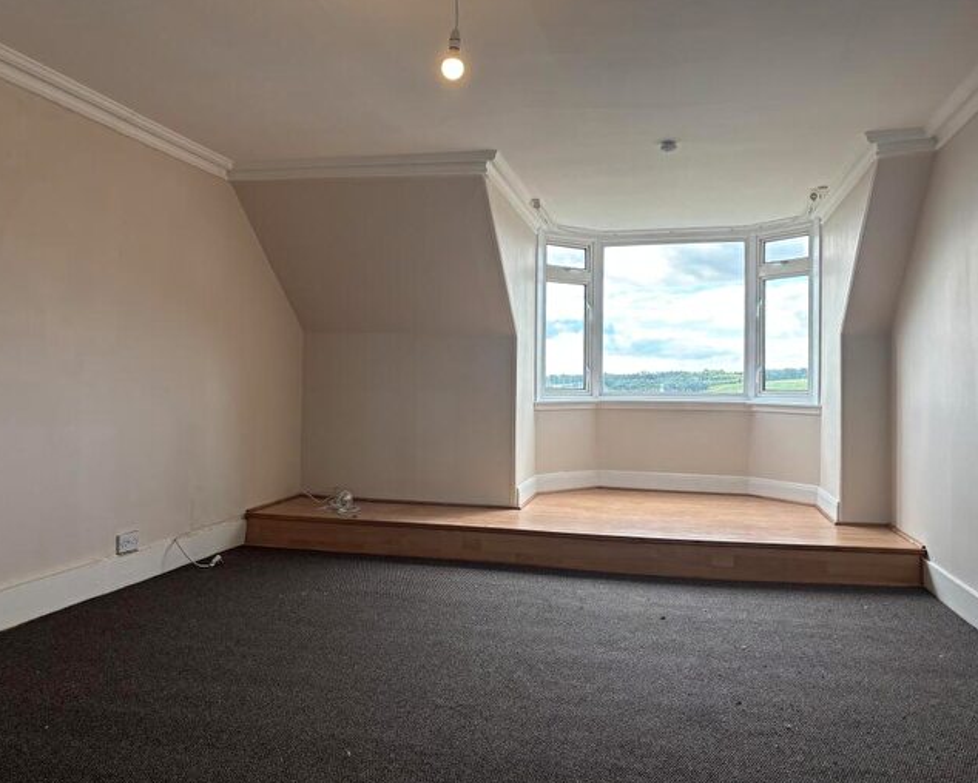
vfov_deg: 51.6
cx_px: 506
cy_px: 394
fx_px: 811
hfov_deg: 62.2
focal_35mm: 28
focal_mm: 5.96
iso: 40
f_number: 1.6
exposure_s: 1/209
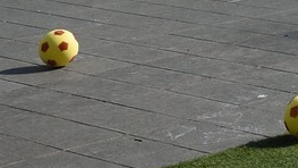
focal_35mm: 172
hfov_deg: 10.8
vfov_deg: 6.7
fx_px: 1359
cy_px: -233
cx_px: 701
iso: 200
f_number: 14
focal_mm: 27
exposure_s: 1/250
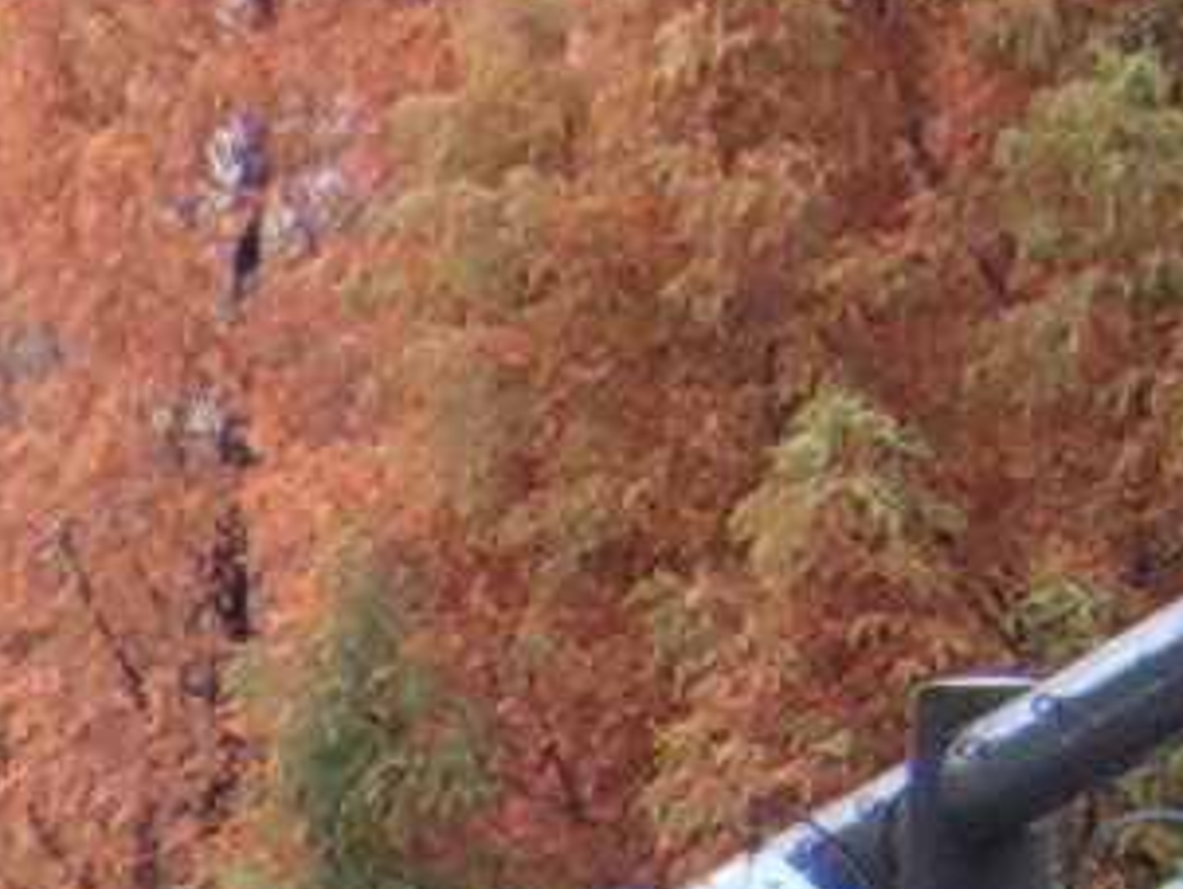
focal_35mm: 278
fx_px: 9508
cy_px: 3157
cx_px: -2292
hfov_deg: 6.5
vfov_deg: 5.0
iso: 63
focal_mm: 6.2
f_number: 2.9
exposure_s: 1/125
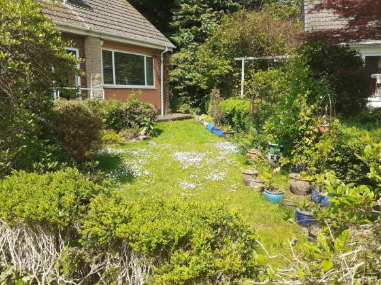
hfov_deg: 65.3
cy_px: 142
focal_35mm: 27
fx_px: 297
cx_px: 190
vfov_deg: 51.3
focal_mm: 3.6
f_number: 1.9
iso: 40
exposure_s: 1/814
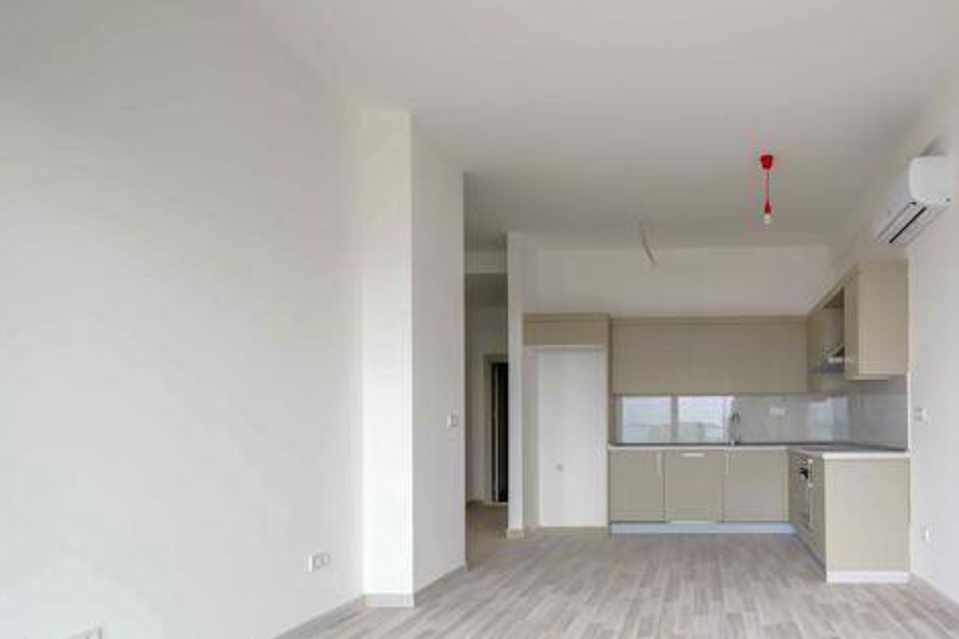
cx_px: 676
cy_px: 414
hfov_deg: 70.5
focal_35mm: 24
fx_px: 639
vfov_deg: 52.3
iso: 250
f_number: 9
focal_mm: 16
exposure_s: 1/1000
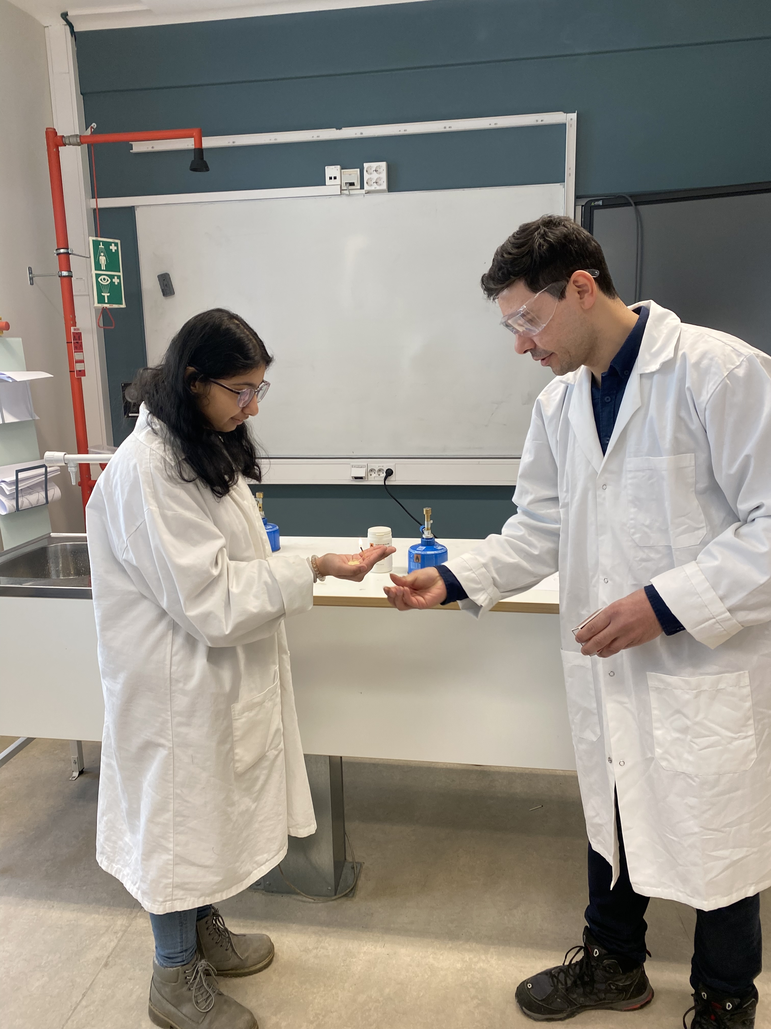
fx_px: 772
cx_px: 386
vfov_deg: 67.3
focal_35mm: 26
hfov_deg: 53.1
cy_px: 514
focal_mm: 4.25
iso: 80
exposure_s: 1/100
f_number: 1.8
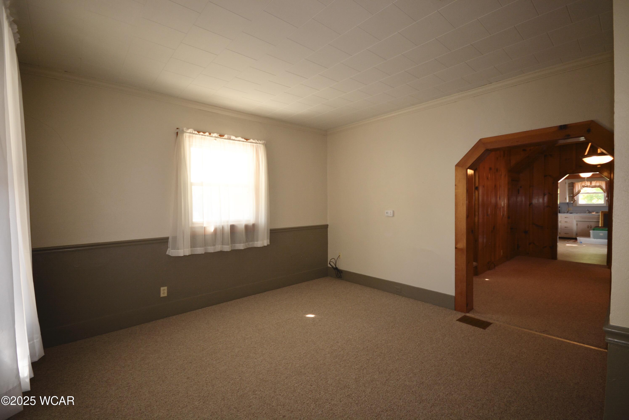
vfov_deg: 77.4
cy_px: 210
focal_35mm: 15
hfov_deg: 100.3
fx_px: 262
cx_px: 314
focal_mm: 10
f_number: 4
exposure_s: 1/60
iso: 360
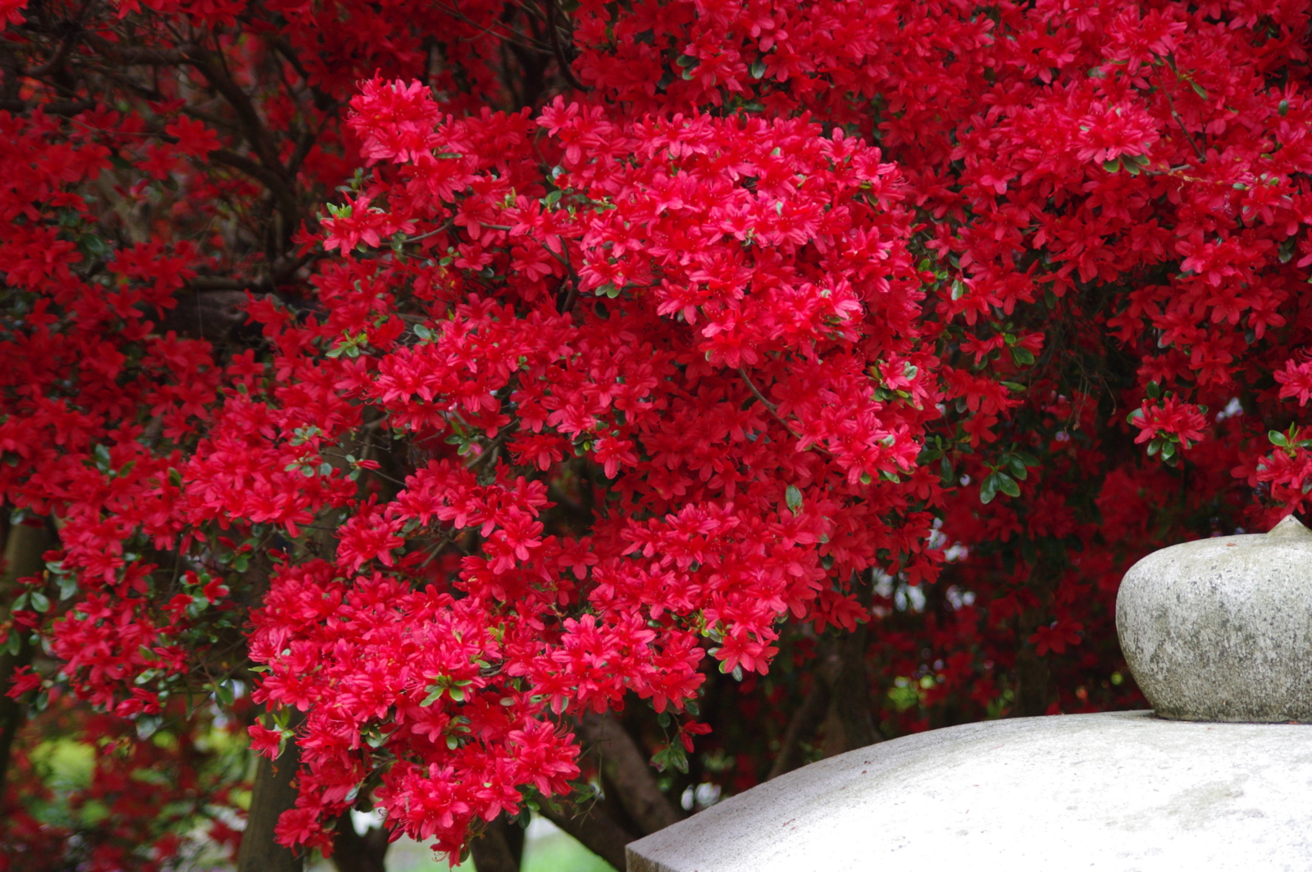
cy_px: 436
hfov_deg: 14.0
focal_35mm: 147
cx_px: 656
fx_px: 5351
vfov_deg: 9.3
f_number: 4
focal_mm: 97.5
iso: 800
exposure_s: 1/160
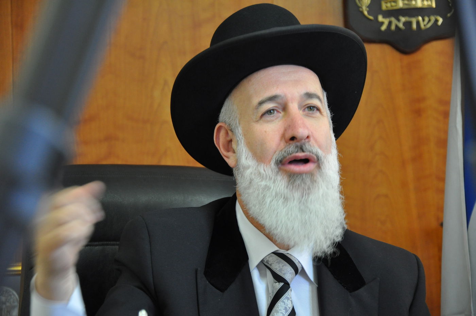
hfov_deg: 14.0
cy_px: 158
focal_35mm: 147
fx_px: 1941
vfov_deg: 9.3
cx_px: 238
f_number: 5.6
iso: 1000
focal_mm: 98
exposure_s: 1/30
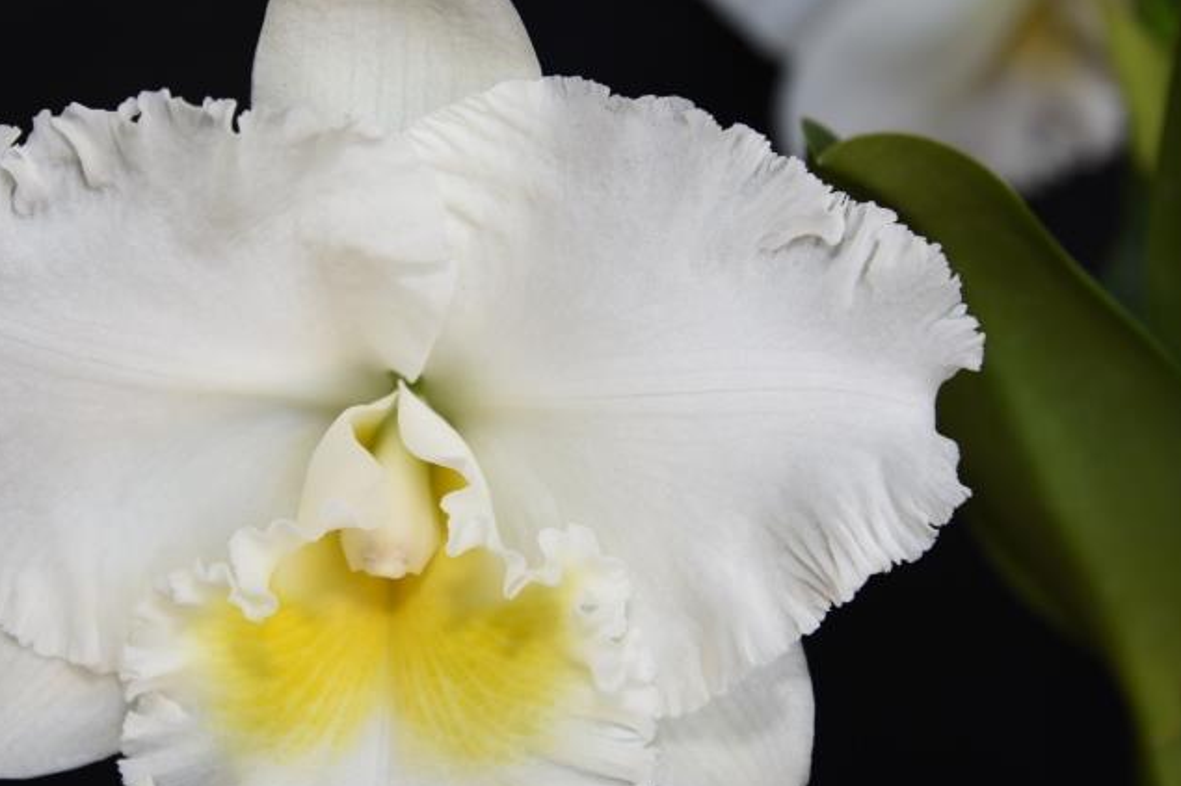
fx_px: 3280
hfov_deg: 20.3
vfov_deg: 13.7
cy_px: 389
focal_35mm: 100
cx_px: 376
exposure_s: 1/100
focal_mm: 62
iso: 200
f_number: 5
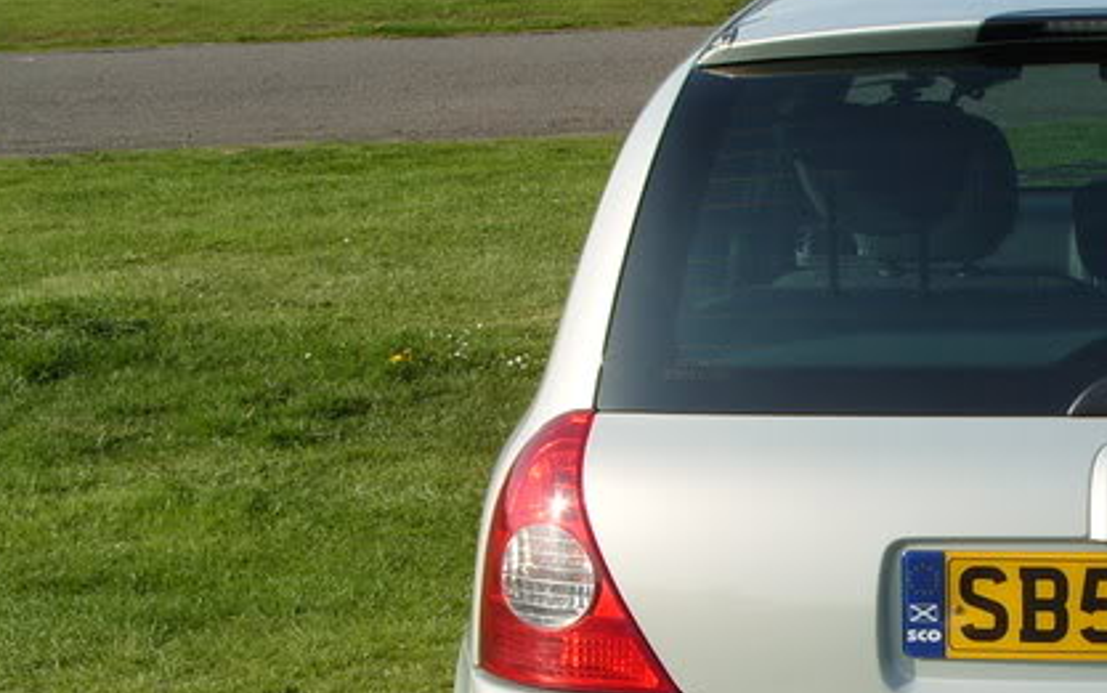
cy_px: 616
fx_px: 2747
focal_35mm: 91
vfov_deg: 14.2
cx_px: 1155
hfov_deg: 21.8
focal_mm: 7.8
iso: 80
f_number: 5.7
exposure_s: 1/350
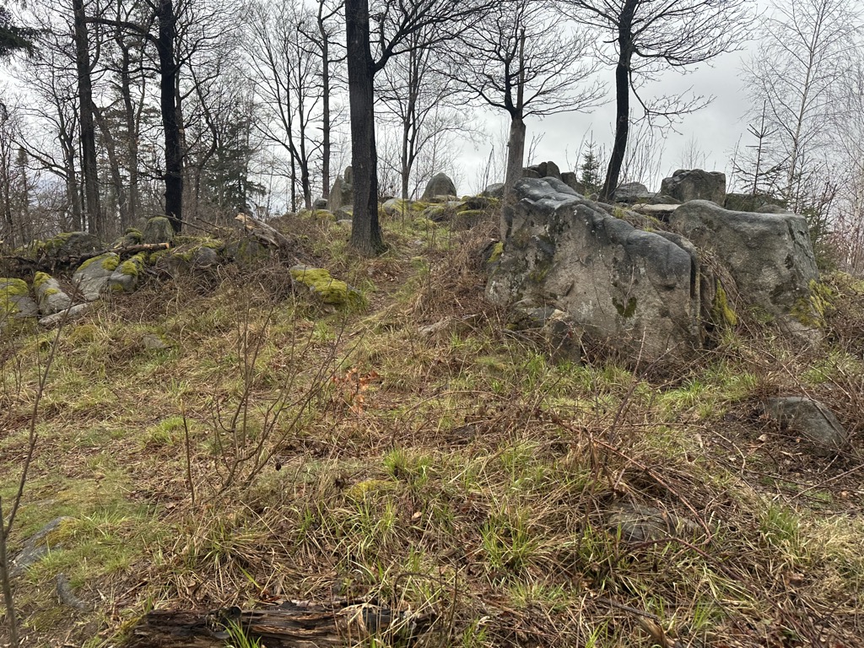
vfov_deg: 56.8
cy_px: 324
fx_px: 599
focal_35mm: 24
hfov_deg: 71.6
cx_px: 432
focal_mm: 6.86
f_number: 1.78
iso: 80
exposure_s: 1/364
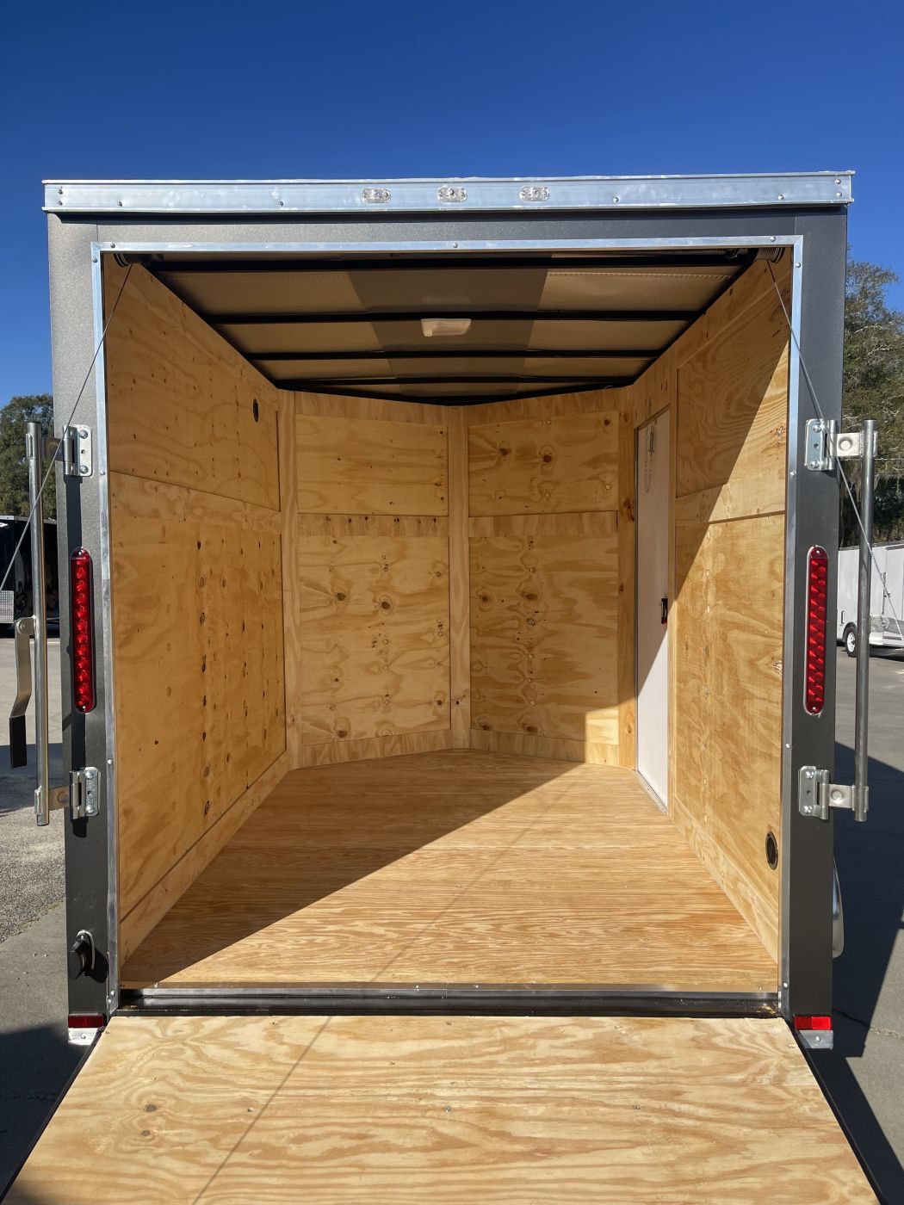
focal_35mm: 26
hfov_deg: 53.1
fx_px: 905
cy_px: 602
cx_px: 452
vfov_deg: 67.3
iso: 32
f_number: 1.6
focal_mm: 5.1
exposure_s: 1/3559
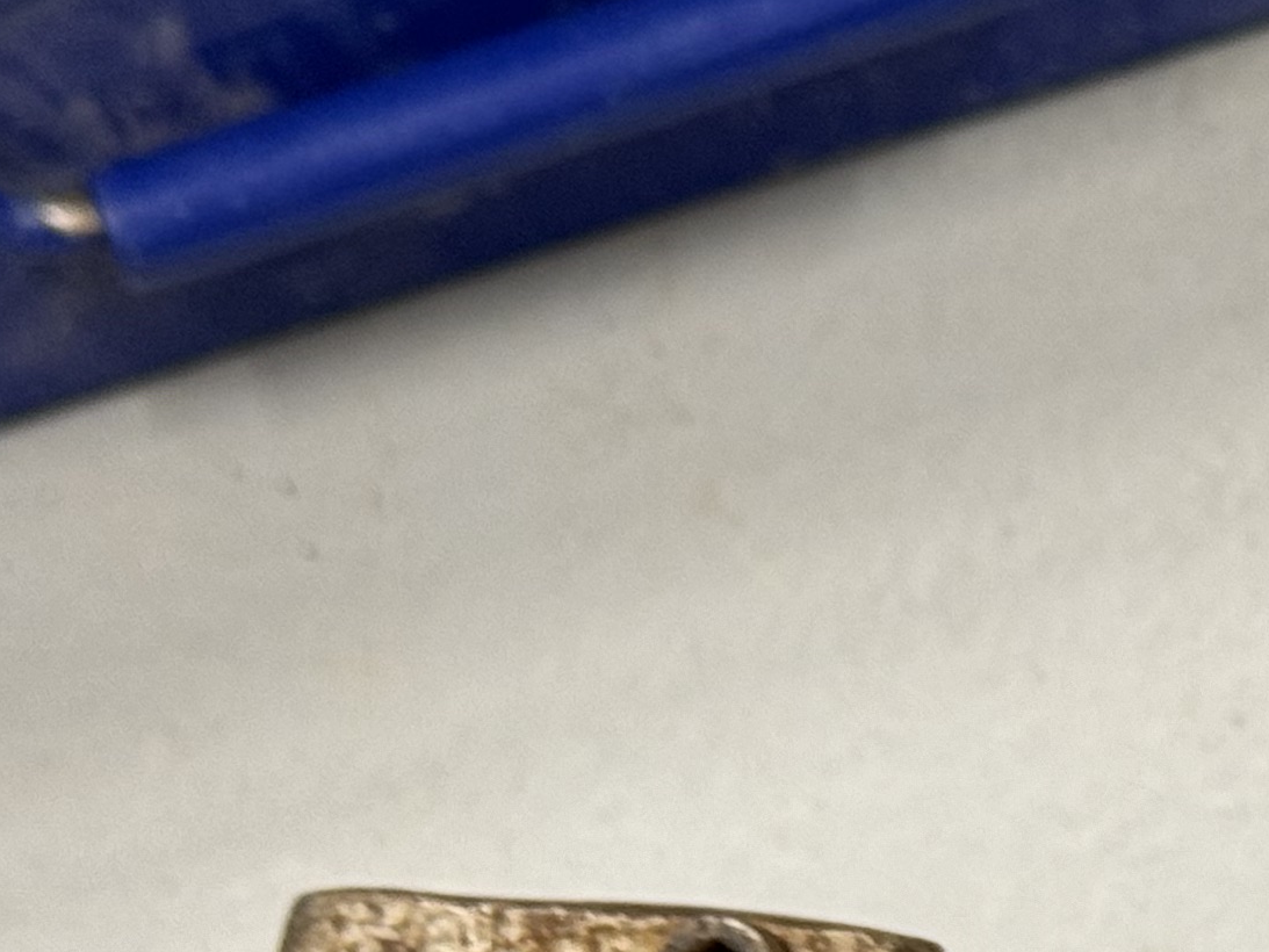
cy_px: 1416
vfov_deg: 8.2
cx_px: 1996
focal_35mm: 177
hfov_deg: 10.7
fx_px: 6489
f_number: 1.78
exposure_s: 1/50
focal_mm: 6.86
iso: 64
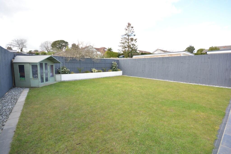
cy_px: 77
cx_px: 116
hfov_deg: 100.4
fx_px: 96
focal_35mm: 15
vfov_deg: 77.3
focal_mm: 10
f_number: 8
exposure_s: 1/160
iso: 400
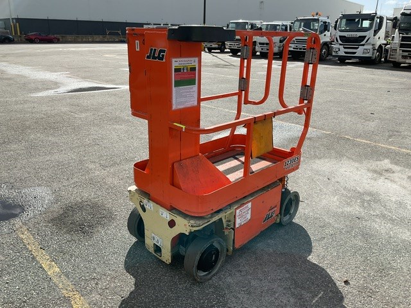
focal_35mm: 29
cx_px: 206
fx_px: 344
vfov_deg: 48.2
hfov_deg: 61.7
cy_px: 154
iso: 16
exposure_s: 1/1786
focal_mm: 3
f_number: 1.8
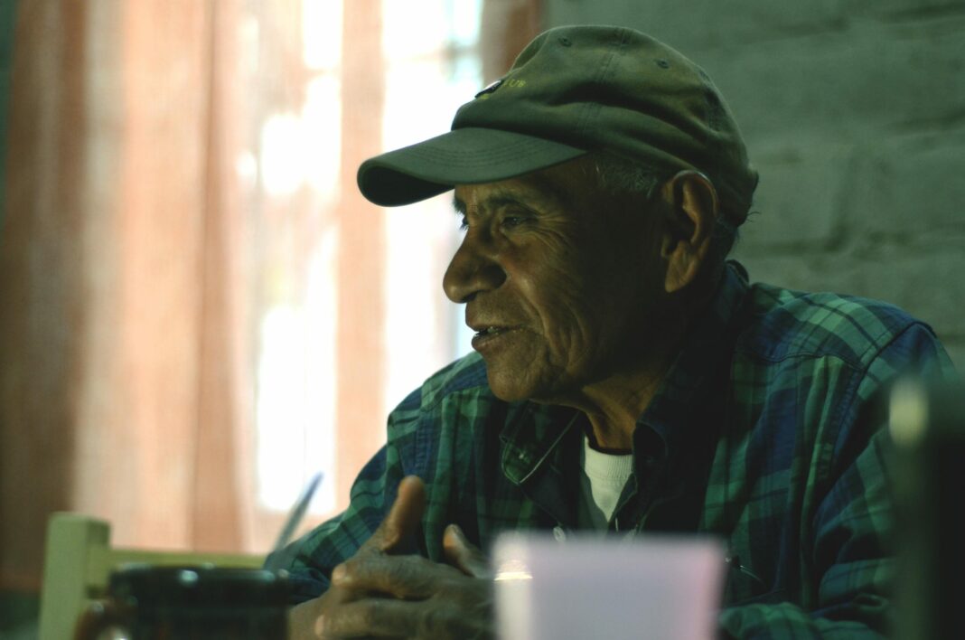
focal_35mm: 75
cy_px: 320
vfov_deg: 18.1
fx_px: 2007
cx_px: 482
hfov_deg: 27.0
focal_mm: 50
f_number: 2
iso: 640
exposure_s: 1/80
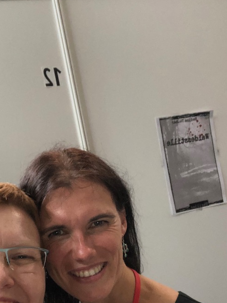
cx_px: 71
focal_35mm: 50
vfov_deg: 37.5
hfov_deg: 28.9
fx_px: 437
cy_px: 216
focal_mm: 2.87
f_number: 2.2
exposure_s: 1/33
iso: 250
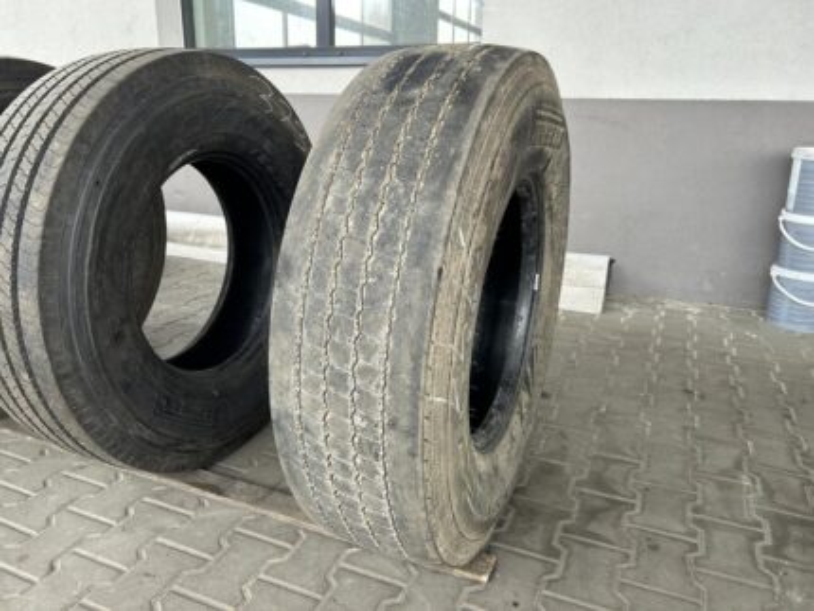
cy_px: 306
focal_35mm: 26
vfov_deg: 53.1
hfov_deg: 67.3
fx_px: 612
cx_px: 407
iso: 80
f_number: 1.5
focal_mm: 5.7
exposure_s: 1/121
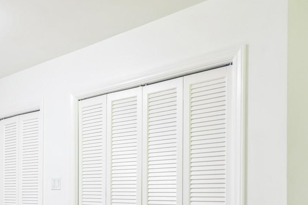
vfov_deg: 29.1
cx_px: 14
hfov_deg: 40.2
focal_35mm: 44
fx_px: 376
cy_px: 188
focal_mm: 17
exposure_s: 1/30
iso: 500
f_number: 2.8
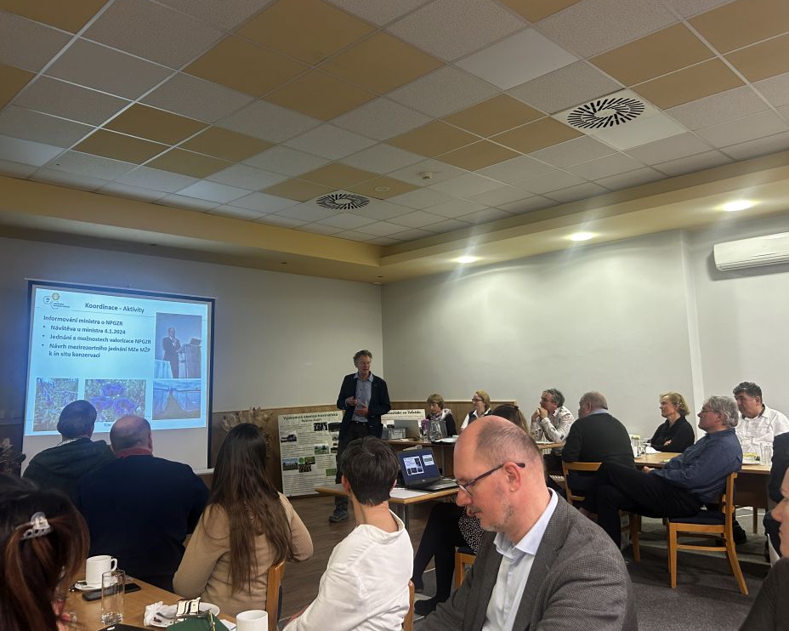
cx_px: 382
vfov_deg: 51.5
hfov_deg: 62.2
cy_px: 315
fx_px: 654
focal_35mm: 28
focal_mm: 5.7
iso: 160
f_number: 1.5
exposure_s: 1/50
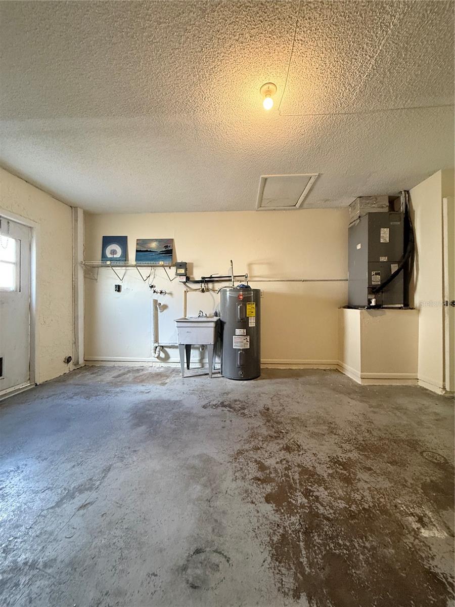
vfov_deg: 102.1
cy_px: 304
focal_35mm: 14
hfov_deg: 85.7
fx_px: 245
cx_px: 228
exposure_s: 1/60
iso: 400
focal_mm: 2.22
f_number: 2.2
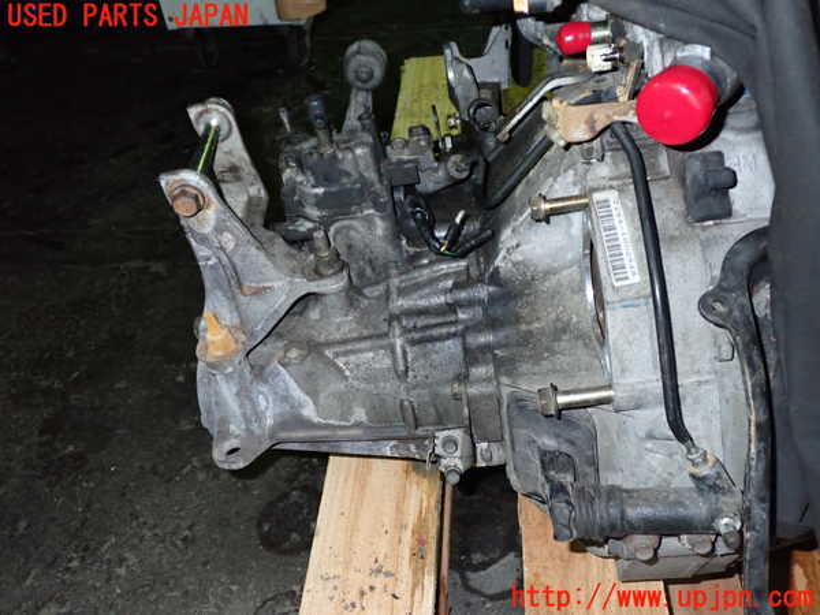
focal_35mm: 32
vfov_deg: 44.2
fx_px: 758
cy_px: 308
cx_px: 410
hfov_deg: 56.8
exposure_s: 1/30
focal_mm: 5.79
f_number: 7.1
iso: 800
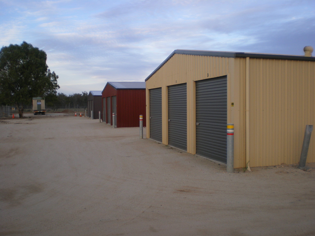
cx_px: 158
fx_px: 346
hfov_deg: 49.0
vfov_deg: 37.7
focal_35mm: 38
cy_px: 118
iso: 64
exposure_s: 1/125
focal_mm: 6.3
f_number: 3.1
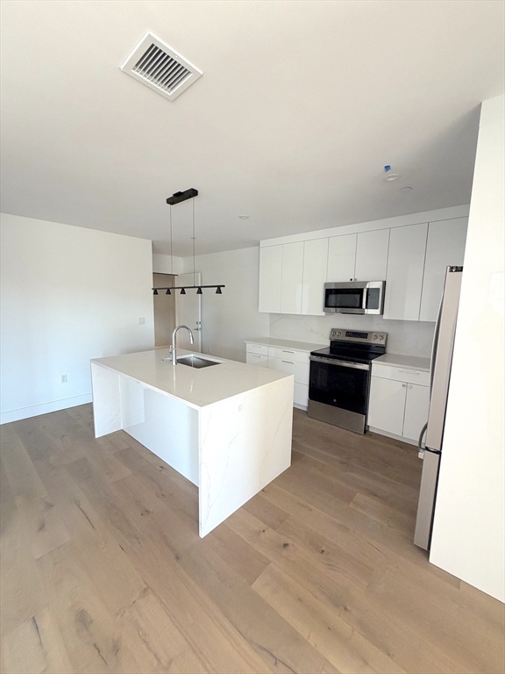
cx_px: 252
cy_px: 337
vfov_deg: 102.1
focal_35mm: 14
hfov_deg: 85.7
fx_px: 272
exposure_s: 1/75
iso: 320
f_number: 2.2
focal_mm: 2.22
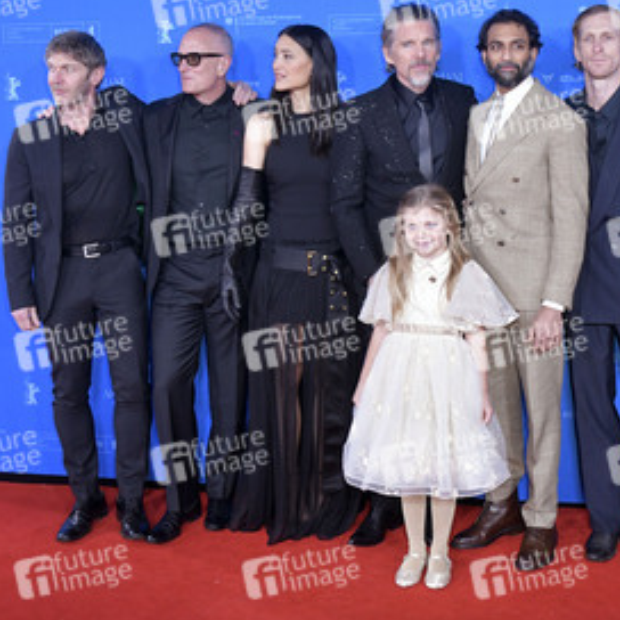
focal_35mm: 45
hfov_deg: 36.6
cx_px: 468
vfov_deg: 37.5
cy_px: 287
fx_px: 912
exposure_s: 1/160
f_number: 5.6
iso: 1600
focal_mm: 32
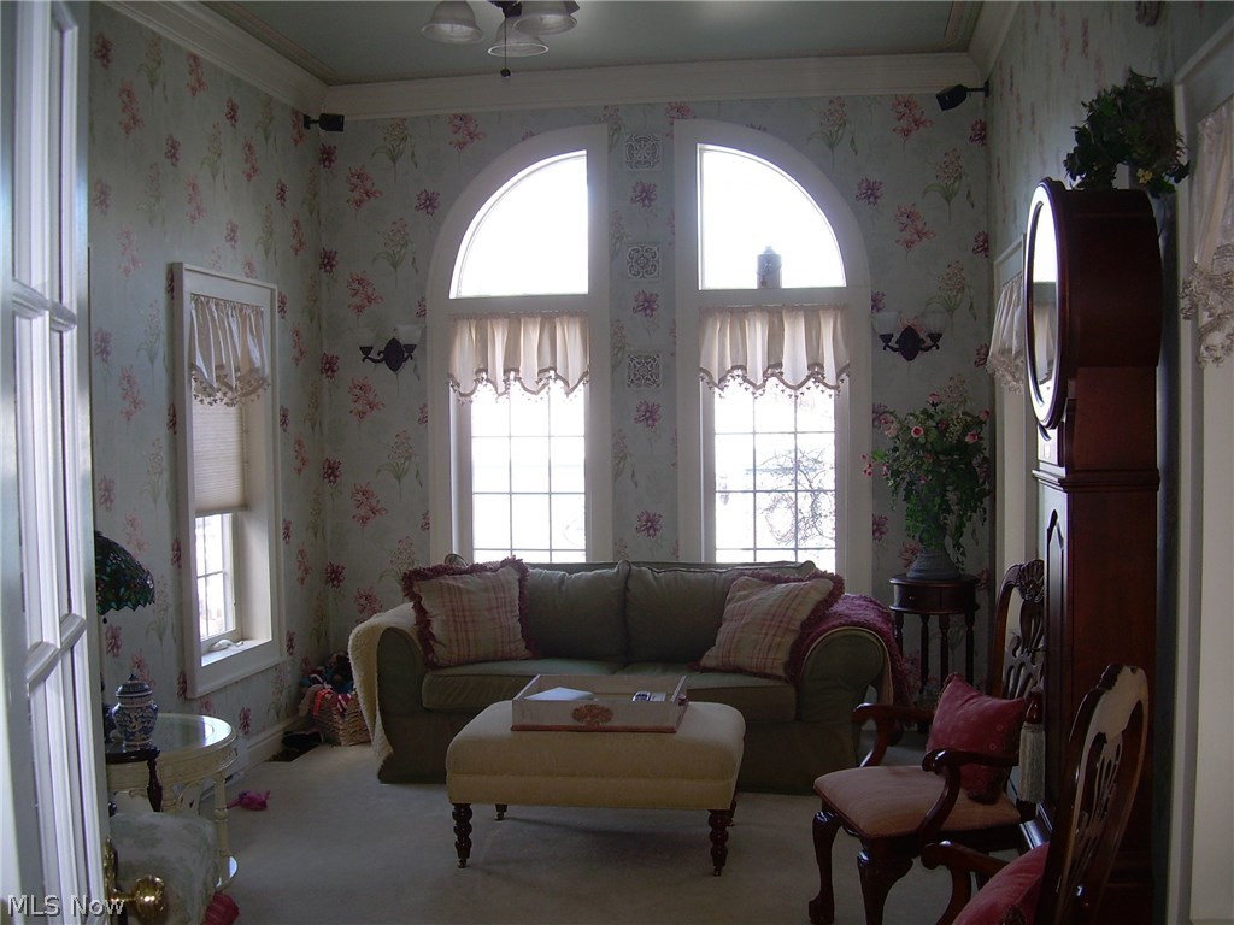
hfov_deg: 49.0
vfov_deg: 37.7
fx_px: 1355
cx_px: 617
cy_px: 462
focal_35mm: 38
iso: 50
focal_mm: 6.3
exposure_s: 1/30
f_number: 2.8
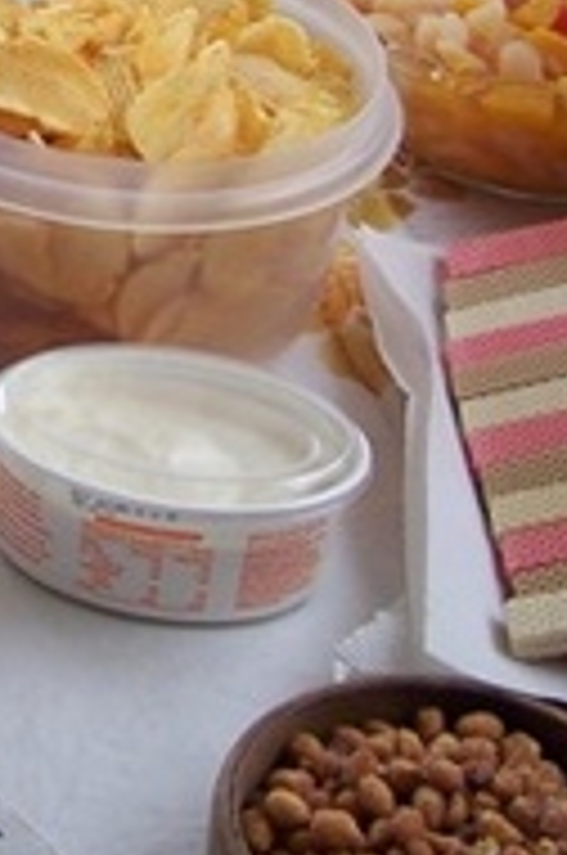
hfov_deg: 10.5
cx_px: -284
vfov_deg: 16.1
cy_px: 27
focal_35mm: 125
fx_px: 2964
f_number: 2.8
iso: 80
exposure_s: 1/180
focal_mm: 6.3
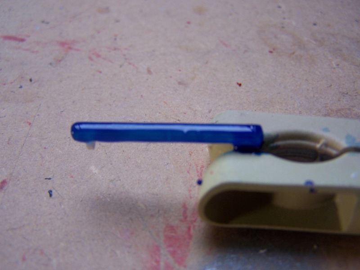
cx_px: 180
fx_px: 395
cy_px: 135
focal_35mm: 38
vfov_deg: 37.7
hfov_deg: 49.0
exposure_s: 1/30
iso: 100
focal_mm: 6.3
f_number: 2.8
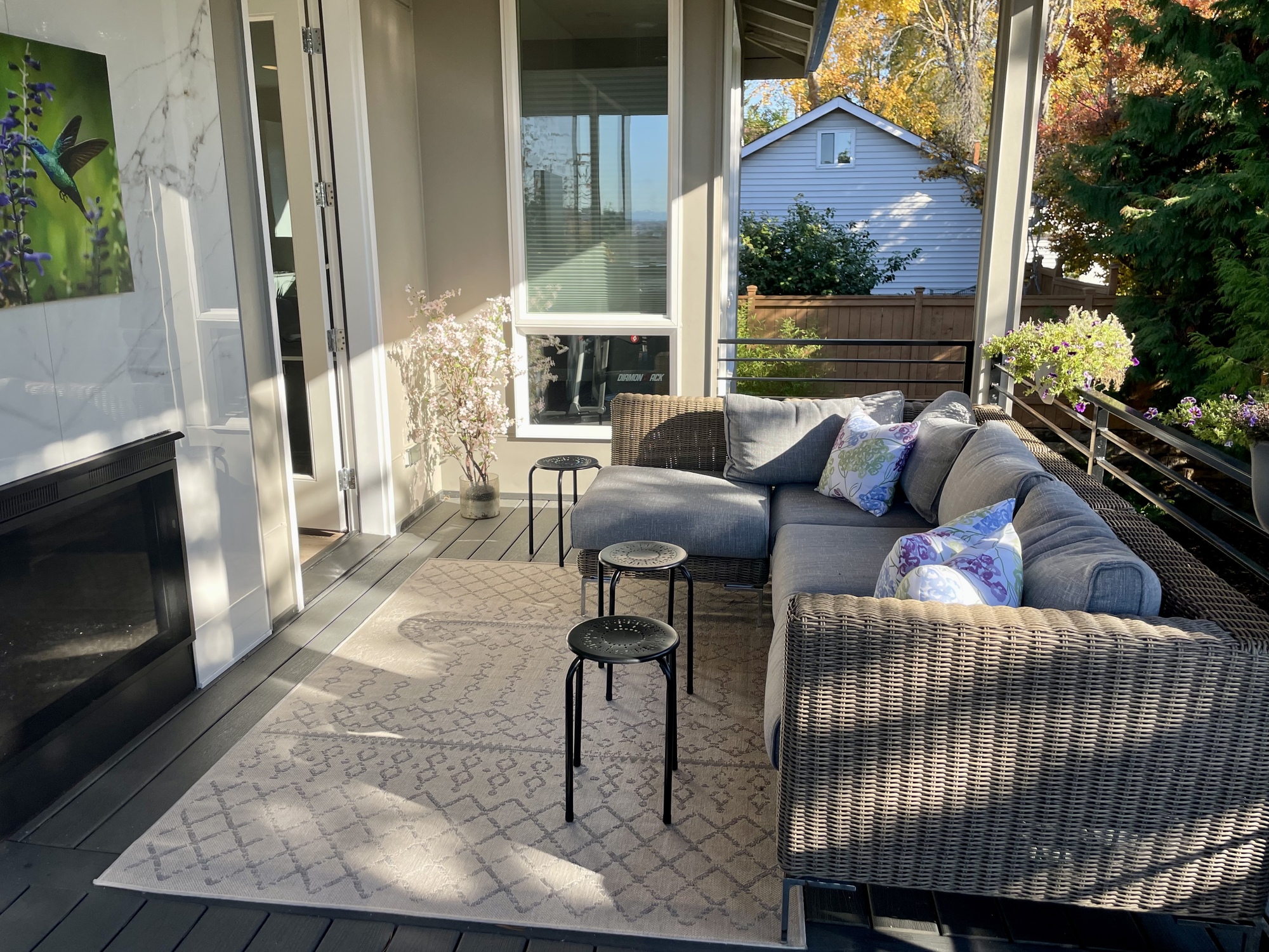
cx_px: 634
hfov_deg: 67.3
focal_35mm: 26
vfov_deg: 53.1
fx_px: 953
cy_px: 476
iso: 32
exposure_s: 1/686
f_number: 1.6
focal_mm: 4.2
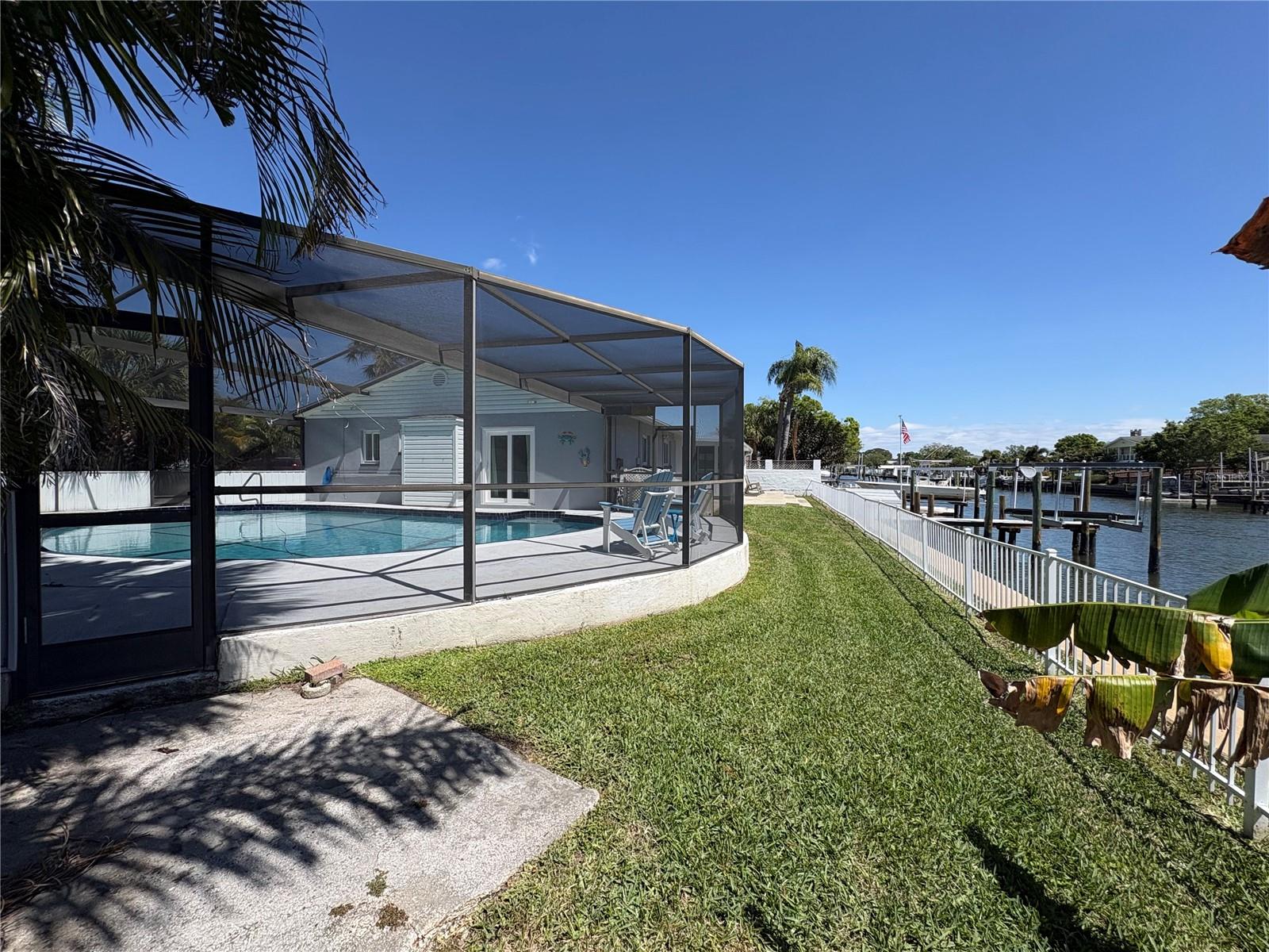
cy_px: 476
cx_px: 634
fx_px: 513
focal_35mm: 14
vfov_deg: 85.7
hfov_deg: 102.1
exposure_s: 1/2208
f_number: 2.2
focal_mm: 2.22
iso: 40
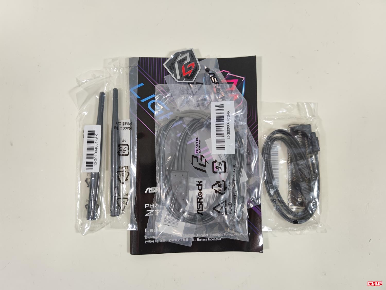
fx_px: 279
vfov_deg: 54.9
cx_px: 193
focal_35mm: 25
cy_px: 145
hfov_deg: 69.4
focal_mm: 6.78
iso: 69
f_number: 1.85
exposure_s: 1/100
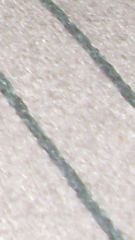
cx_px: -474
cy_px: -315
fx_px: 1965
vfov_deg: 6.7
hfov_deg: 3.7
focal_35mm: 309
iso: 100
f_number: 3
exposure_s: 1/45
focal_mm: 6.3
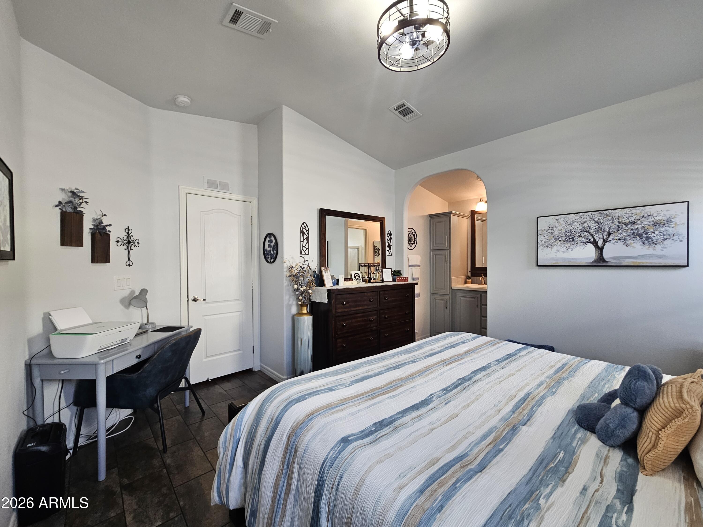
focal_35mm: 13
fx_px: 264
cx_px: 352
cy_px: 264
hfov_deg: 106.2
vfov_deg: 89.9
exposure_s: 1/60
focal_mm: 2.2
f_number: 2.2
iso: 125
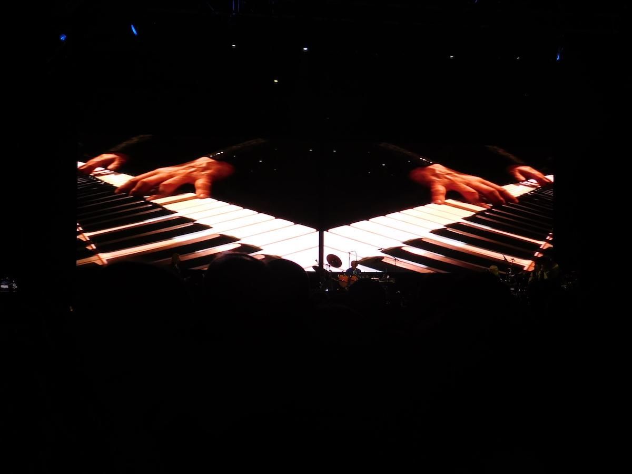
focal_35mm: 99
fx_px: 1807
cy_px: 237
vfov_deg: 14.9
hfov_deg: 19.8
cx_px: 316
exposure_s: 1/100
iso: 125
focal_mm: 17.6
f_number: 4.6
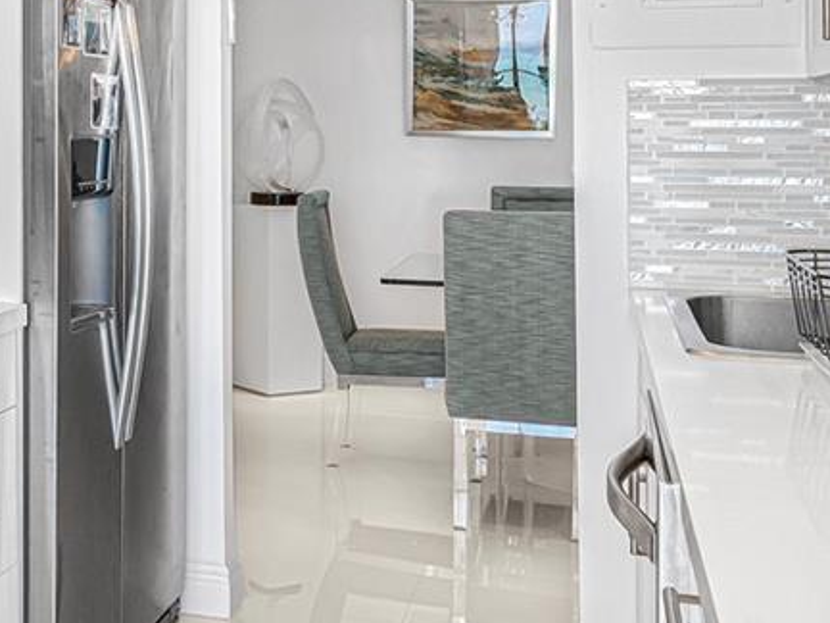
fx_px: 1367
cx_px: -44
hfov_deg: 30.8
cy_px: 170
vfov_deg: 25.4
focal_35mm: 57
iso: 1000
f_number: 9
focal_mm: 16
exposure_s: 1/25
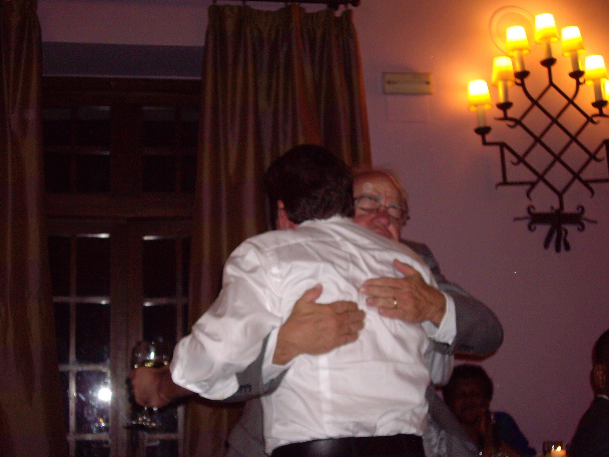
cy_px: 232
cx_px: 302
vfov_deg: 26.1
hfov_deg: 34.3
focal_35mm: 56
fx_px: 985
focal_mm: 9
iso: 200
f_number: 3.3
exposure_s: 1/60
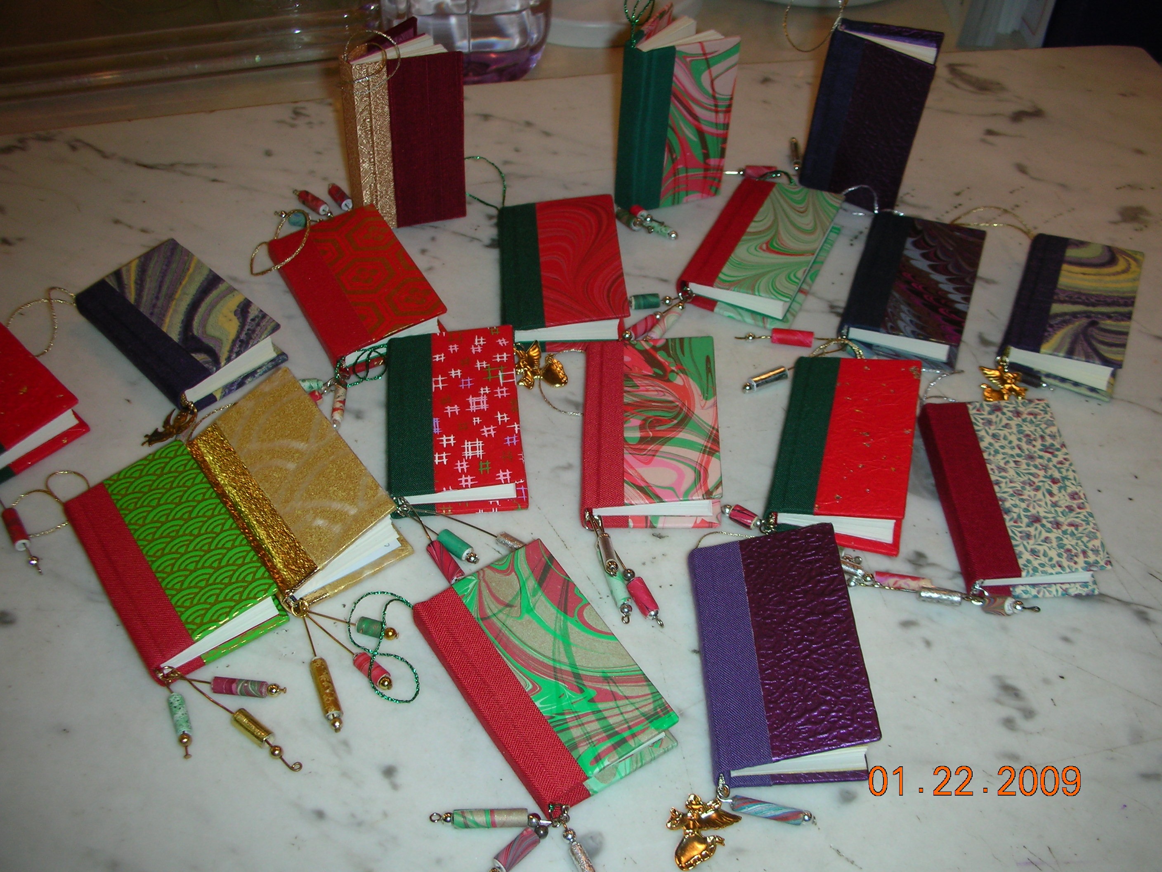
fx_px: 1175
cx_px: 581
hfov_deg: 52.6
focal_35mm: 35
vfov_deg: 40.7
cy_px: 436
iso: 50
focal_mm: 5.8
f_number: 3
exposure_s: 1/60.1
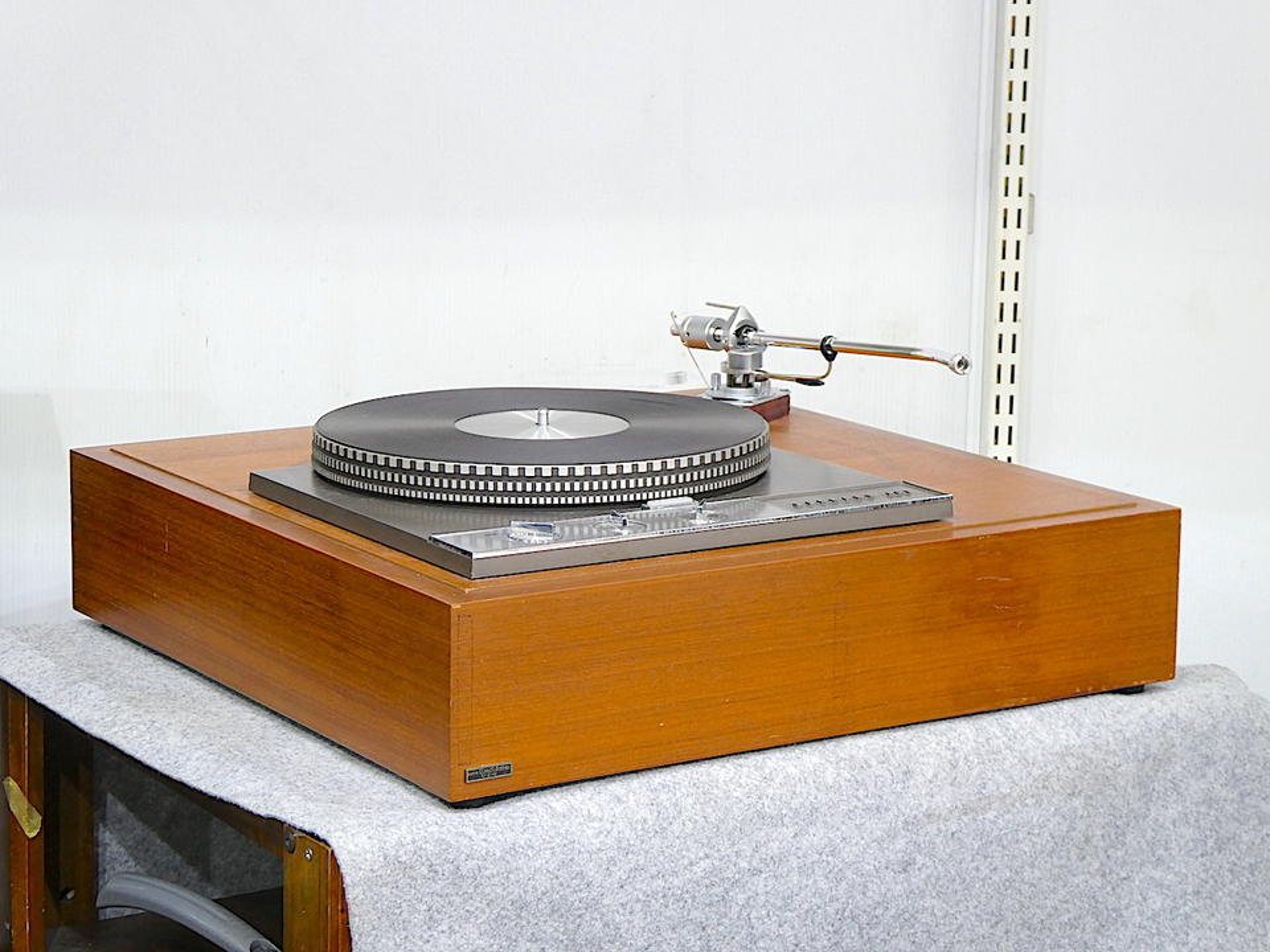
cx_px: 635
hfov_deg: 23.3
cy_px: 476
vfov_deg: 17.6
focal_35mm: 84
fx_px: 3082
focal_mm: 15
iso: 200
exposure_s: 1/8
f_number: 4.8
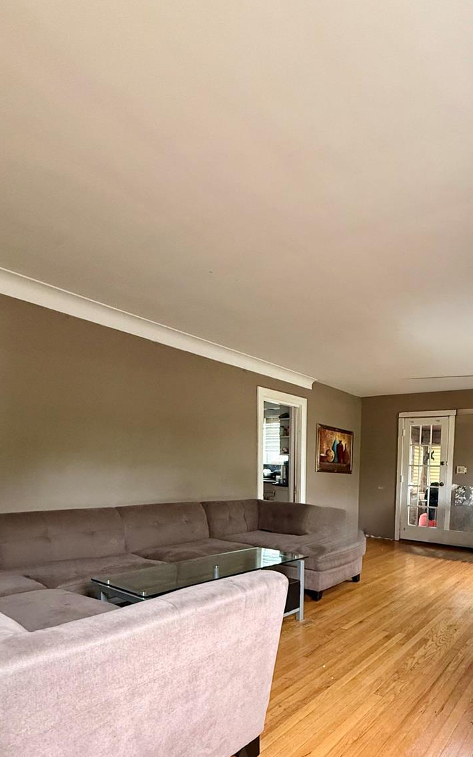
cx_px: 367
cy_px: 501
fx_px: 413
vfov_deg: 82.4
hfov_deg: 56.0
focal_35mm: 20
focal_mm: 2.22
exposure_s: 1/60
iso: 320
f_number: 2.2
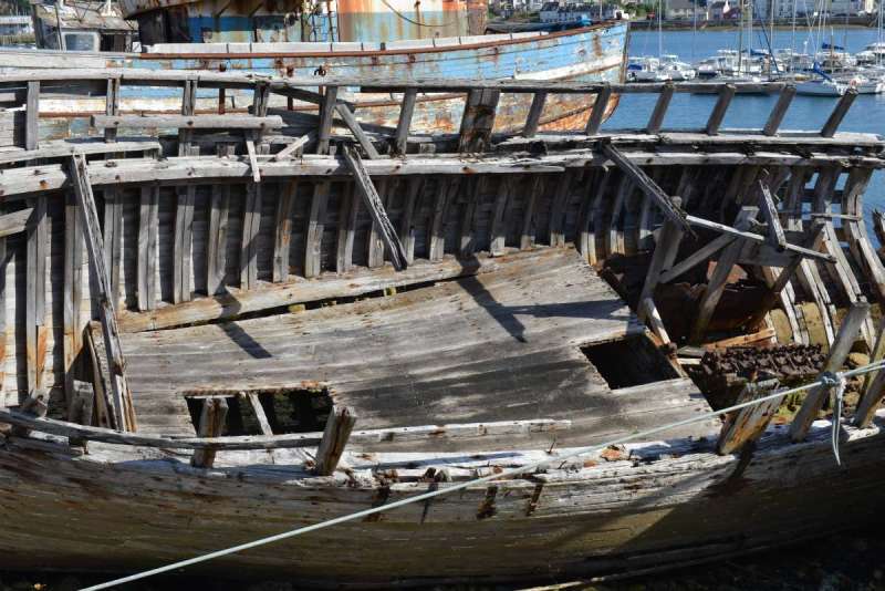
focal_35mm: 48
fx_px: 1180
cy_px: 296
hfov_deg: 41.1
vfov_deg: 28.1
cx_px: 442
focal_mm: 48
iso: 125
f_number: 11
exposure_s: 1/125
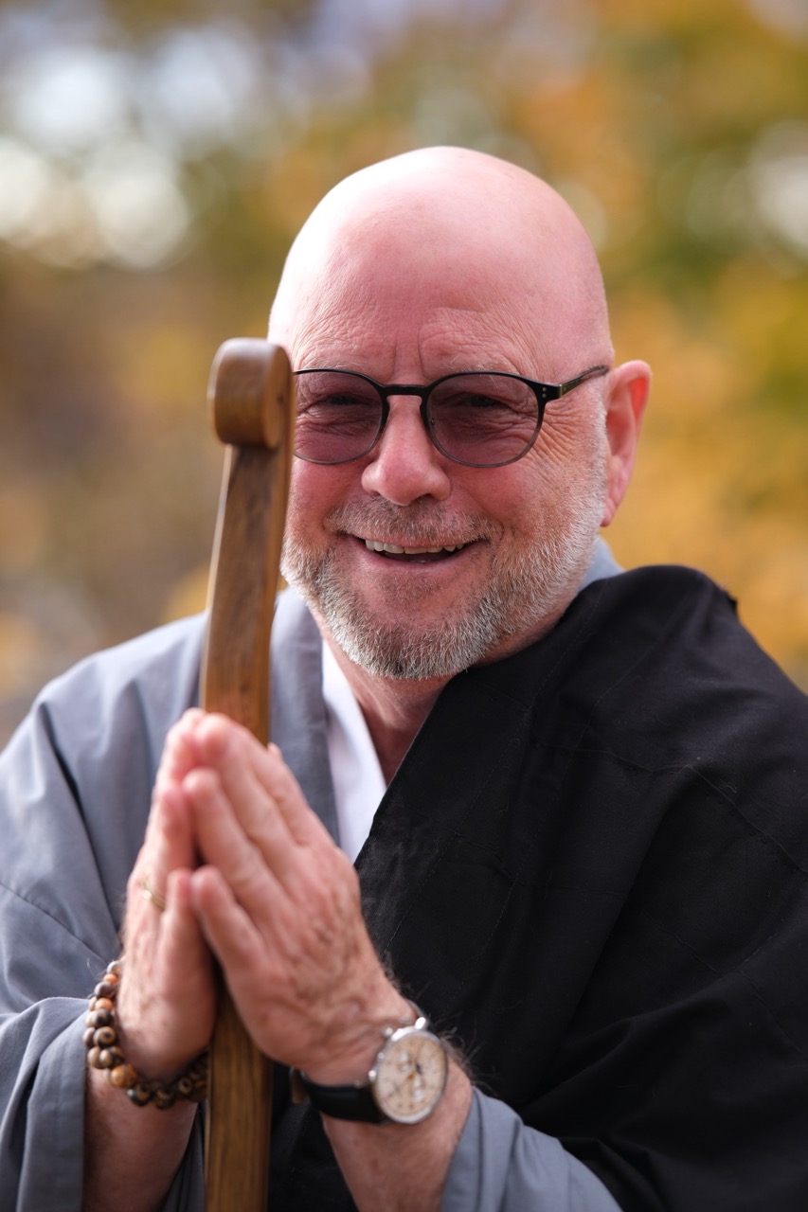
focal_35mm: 113
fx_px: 3805
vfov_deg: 18.1
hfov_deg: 12.1
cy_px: 606
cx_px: 404
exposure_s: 1/210
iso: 125
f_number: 1.8
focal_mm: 75
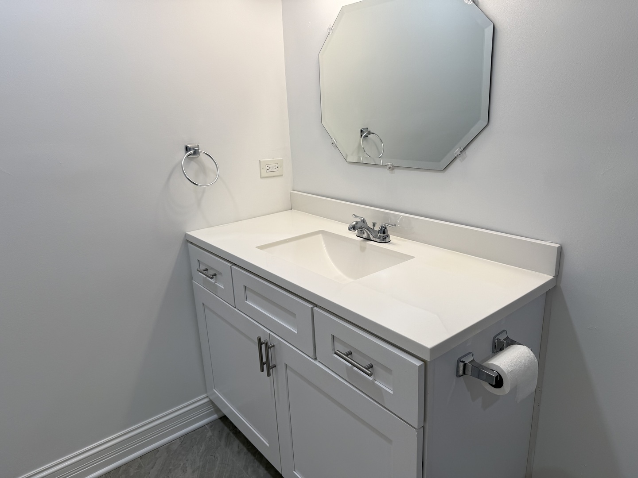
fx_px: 442
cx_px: 319
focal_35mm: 24
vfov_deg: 56.8
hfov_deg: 71.6
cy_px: 239
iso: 50
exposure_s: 1/145
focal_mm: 6.76
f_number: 1.78
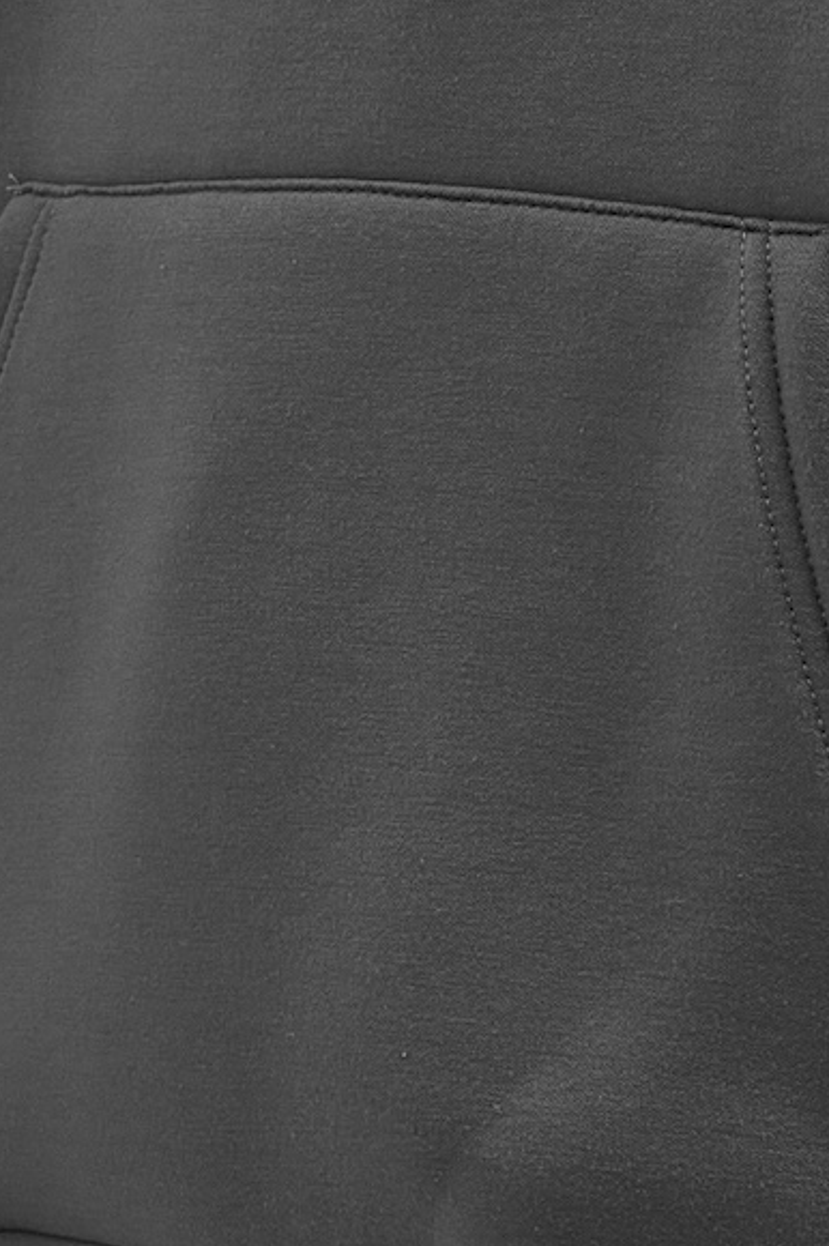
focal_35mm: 587
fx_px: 20299
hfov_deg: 2.3
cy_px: -1111
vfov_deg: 3.5
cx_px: 846
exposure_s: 1/160
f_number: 11
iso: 400
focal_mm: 105
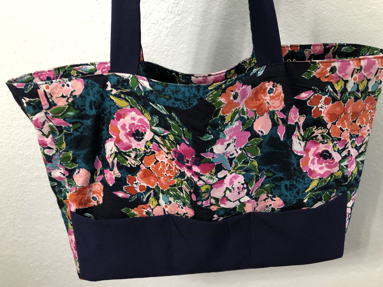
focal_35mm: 28
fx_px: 310
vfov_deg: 49.7
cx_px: 192
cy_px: 144
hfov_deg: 63.4
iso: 40
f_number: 1.8
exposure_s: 1/15
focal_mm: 3.99
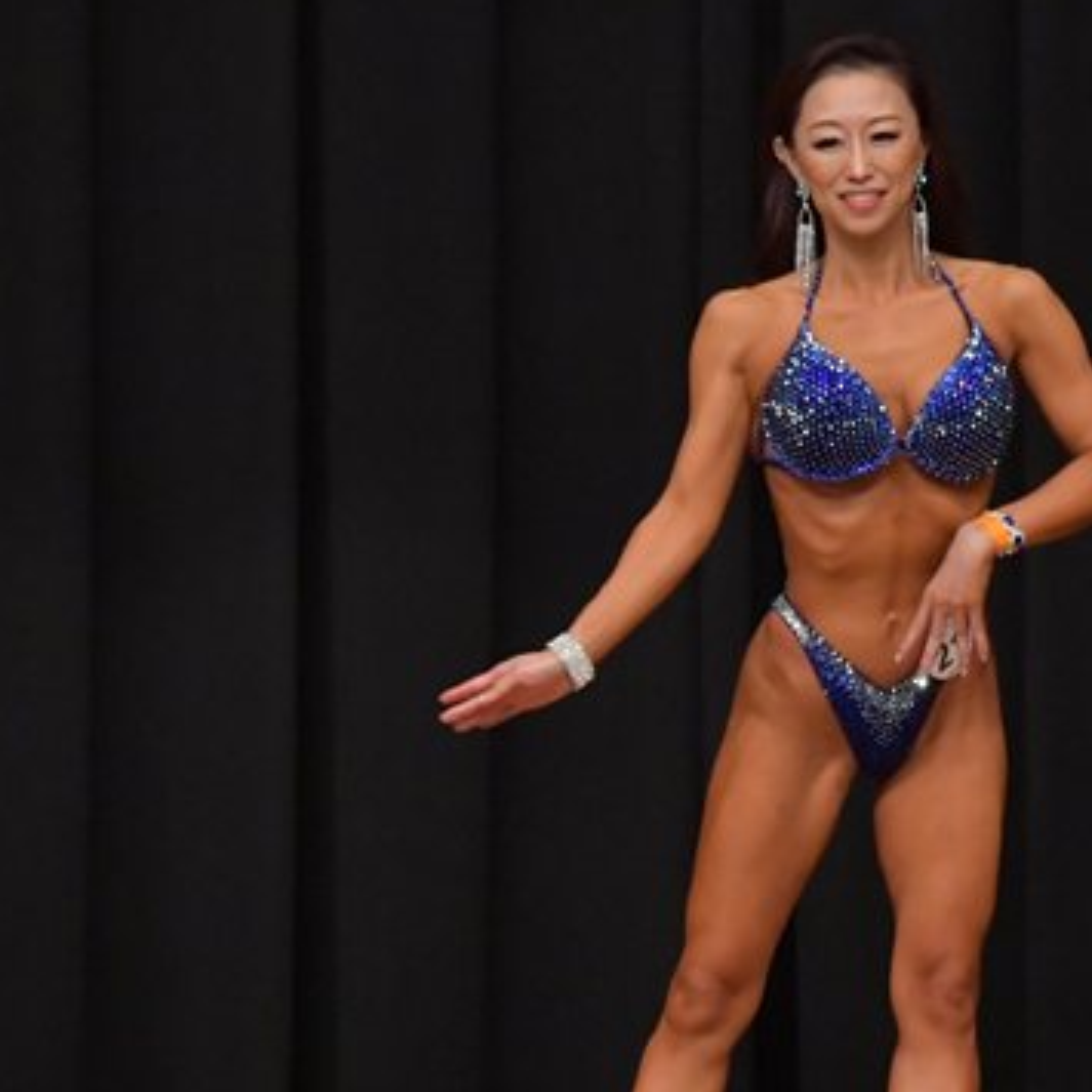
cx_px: 761
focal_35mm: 473
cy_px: 757
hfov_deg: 3.7
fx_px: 16882
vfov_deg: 3.7
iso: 6400
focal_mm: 170
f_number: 5.6
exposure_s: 1/400
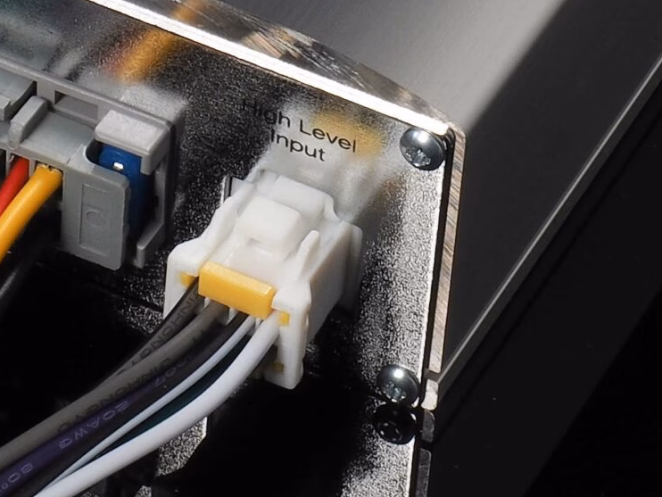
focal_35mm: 269
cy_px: -24
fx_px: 5146
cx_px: 267
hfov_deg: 7.4
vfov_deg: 5.5
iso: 100
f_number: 22
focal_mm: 39
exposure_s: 4
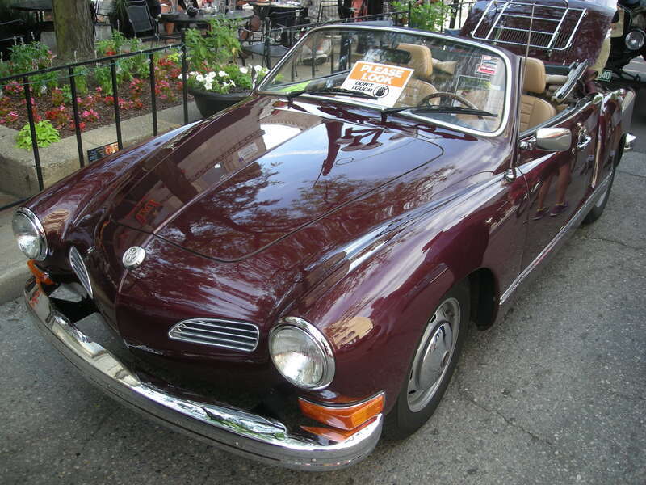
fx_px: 653
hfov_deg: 52.6
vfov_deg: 40.7
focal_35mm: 35
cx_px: 323
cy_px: 242
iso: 50
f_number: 2.8
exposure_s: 1/73.5
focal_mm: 5.7
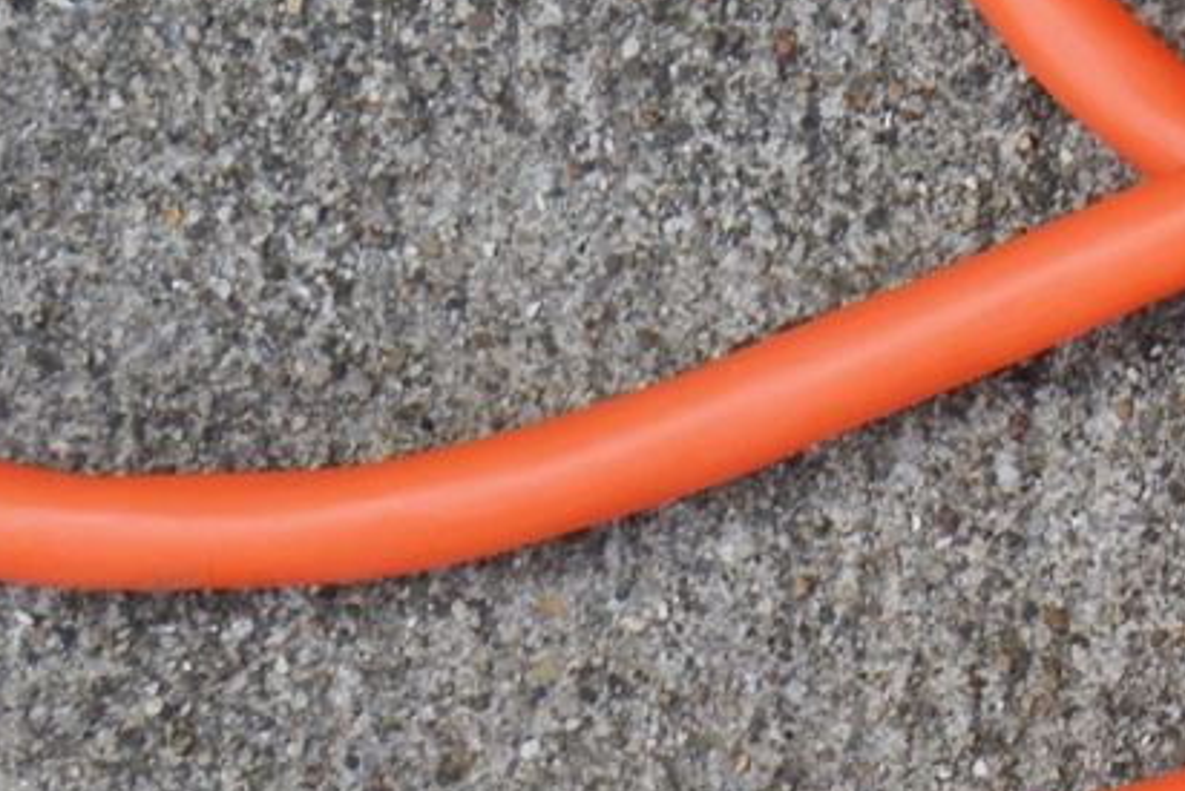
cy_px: -1350
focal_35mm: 346
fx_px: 11393
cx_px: 3241
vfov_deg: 3.9
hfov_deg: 5.7
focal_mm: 38
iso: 200
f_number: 8
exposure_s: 1/250
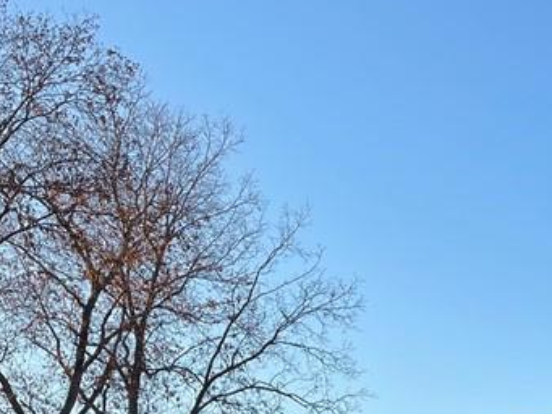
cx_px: 586
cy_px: 375
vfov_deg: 18.6
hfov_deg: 23.7
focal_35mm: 78
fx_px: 1244
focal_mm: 5.1
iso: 32
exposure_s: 1/786
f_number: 1.6
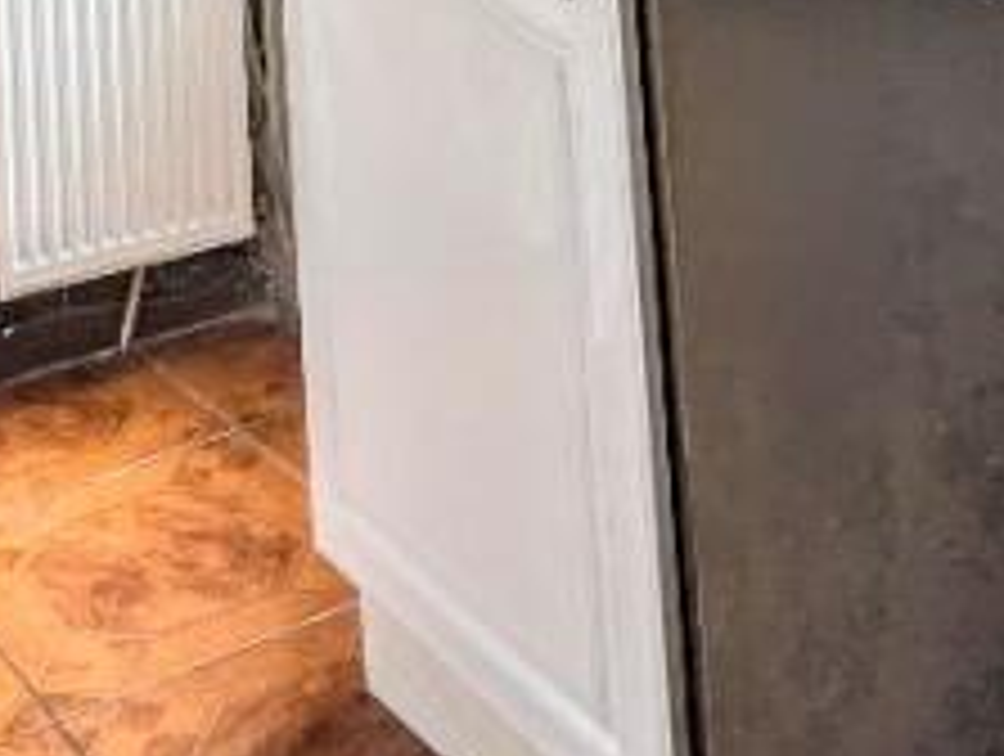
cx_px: 302
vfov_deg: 19.8
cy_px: -592
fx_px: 1598
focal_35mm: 55
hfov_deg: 34.4
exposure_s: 1/151
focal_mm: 2.02
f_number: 1.7
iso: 57
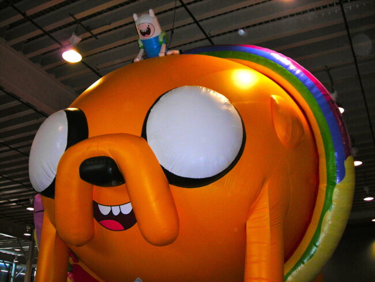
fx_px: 412
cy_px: 141
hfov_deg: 49.0
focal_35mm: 38
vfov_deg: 37.7
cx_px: 188
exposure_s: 1/60.1
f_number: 3.2
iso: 80
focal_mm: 6.3
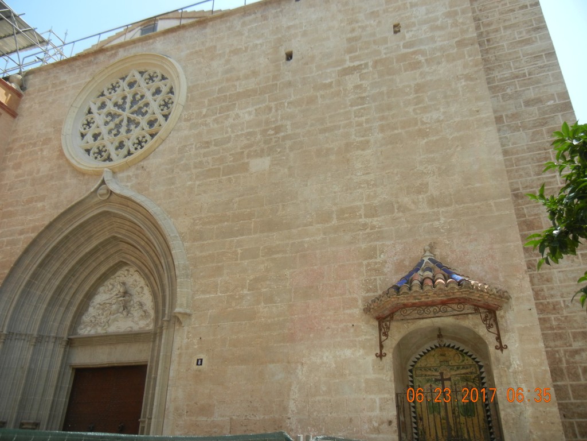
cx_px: 294
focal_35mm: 30
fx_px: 509
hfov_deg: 60.0
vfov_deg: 46.8
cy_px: 220
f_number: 3.5
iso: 160
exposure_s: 1/714
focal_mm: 5.4
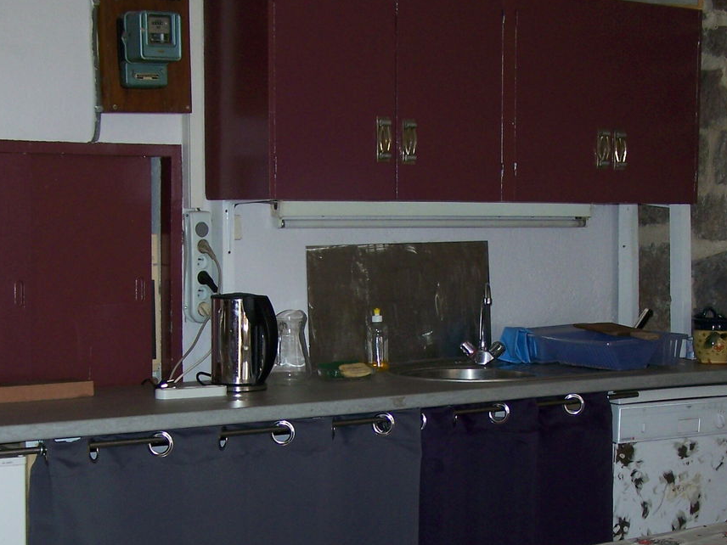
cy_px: 444
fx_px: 1491
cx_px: 399
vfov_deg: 20.5
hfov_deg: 27.4
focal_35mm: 71
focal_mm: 6.3
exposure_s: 1/60
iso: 80
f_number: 2.8
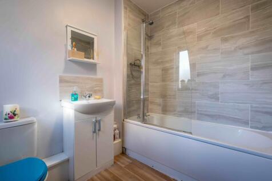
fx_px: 121
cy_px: 90
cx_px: 136
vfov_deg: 73.7
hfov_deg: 96.8
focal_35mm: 16
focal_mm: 16
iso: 320
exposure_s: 1/13
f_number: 13
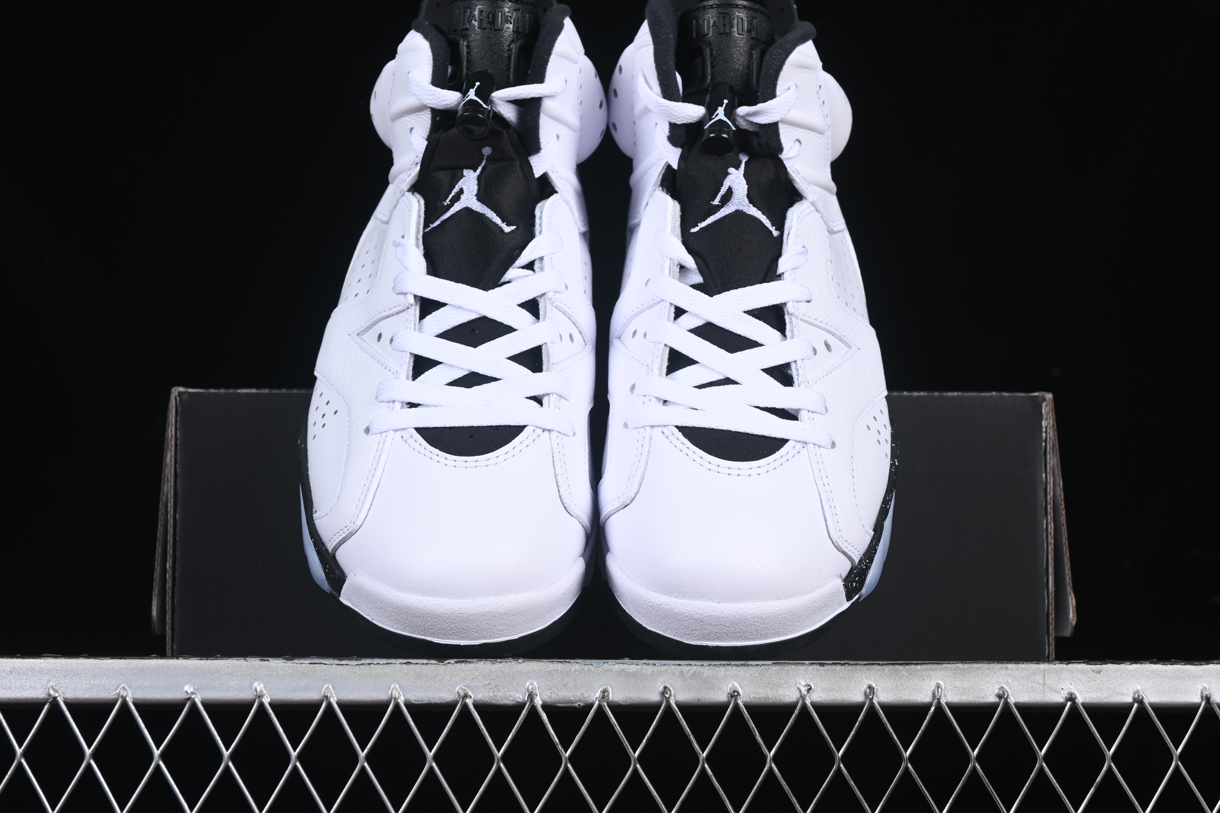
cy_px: 406
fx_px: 2541
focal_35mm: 75
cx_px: 610
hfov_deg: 27.0
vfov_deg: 18.2
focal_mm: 50
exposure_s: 1/100
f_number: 8
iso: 160
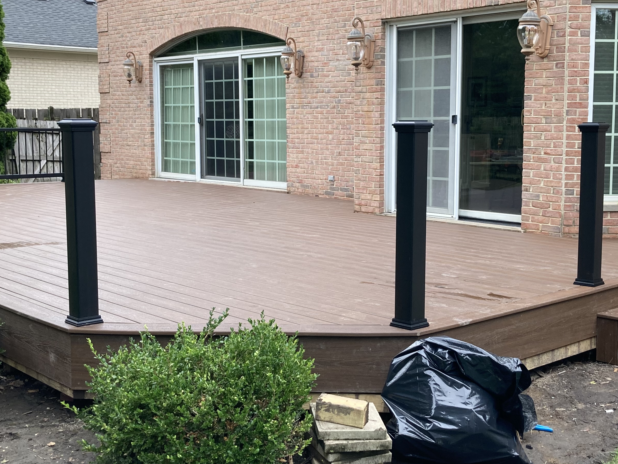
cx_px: 310
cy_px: 219
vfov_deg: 30.9
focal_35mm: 47
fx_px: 839
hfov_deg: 40.4
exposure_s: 1/121
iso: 32
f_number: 1.8
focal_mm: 3.99
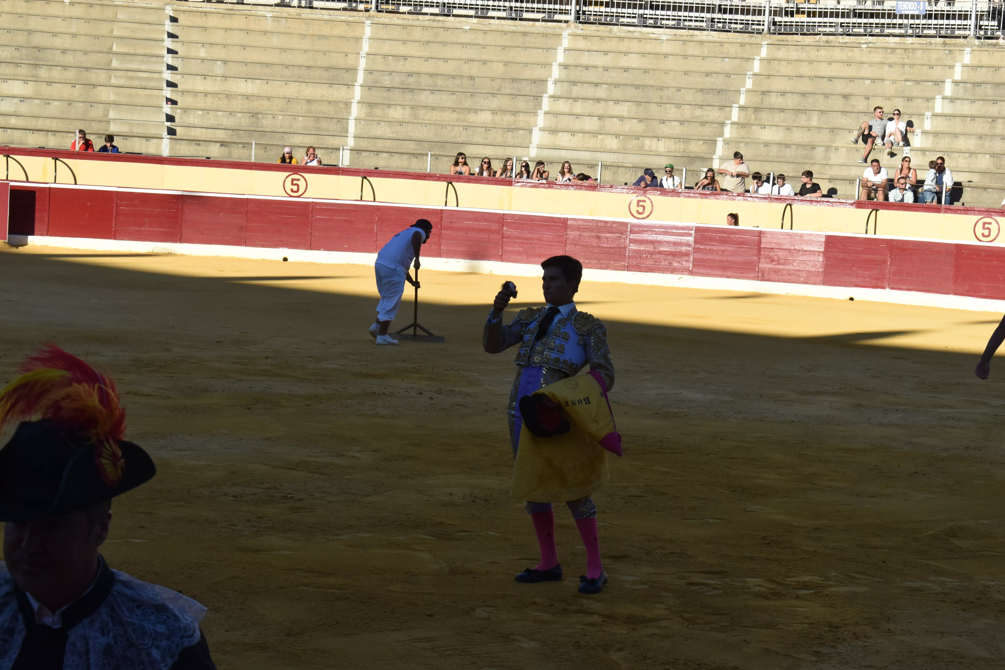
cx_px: 502
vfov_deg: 16.6
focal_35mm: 82
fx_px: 2303
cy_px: 335
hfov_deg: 24.6
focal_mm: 55
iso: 400
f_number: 11
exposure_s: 1/500
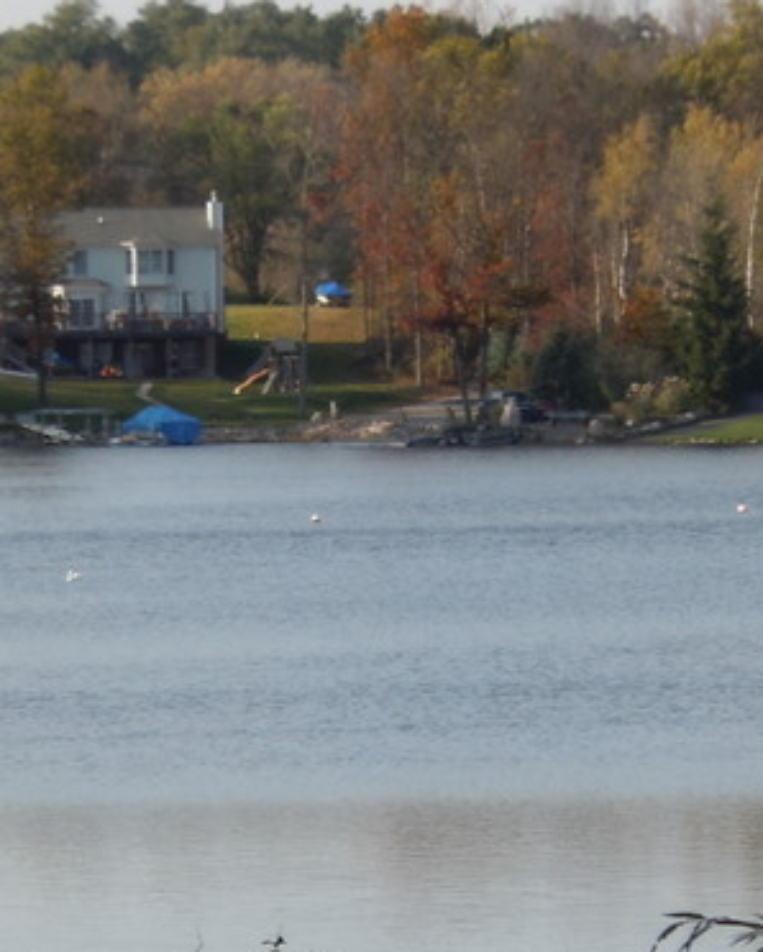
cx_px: 348
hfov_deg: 3.8
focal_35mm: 411
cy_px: 612
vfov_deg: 4.7
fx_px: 11592
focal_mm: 35
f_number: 5.6
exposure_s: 1/250
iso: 100
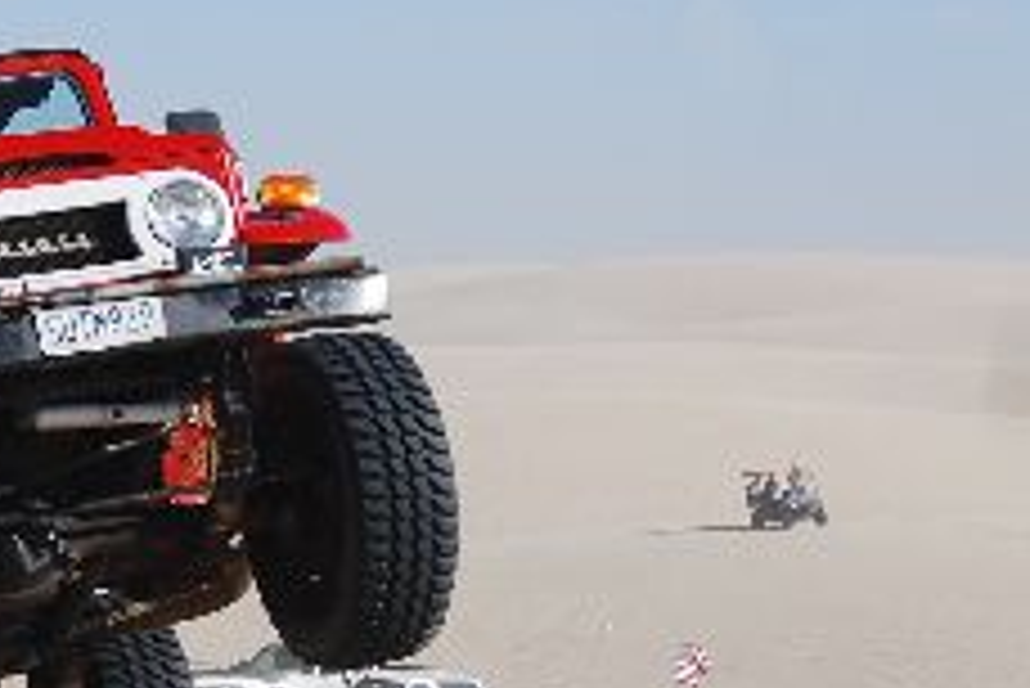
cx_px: -72
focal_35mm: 251
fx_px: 7186
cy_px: 537
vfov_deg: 5.5
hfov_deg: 8.1
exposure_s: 1/1000
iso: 180
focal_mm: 48
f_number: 5.6
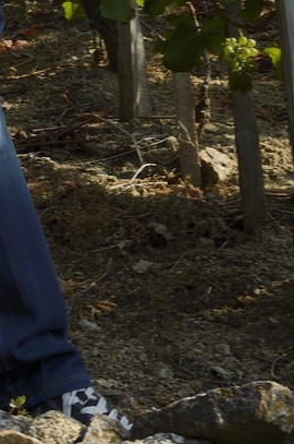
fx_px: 1499
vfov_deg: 14.9
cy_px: -321
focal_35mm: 122
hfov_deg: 11.0
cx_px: -46
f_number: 14
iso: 200
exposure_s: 1/200
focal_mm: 31
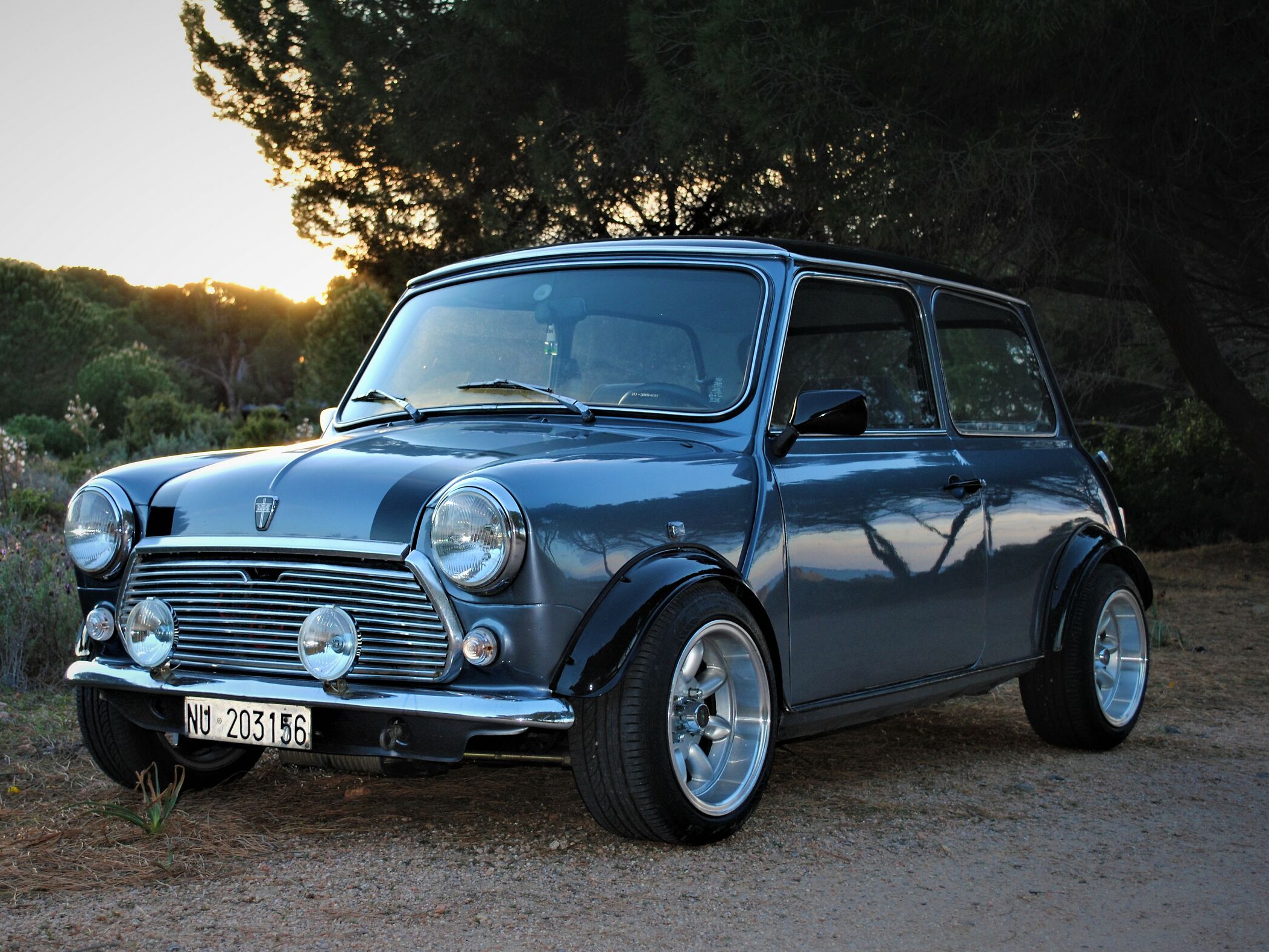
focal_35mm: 56
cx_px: 561
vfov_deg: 26.1
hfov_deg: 34.3
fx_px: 2053
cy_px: 480
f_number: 5
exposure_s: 1/60
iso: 200
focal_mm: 34
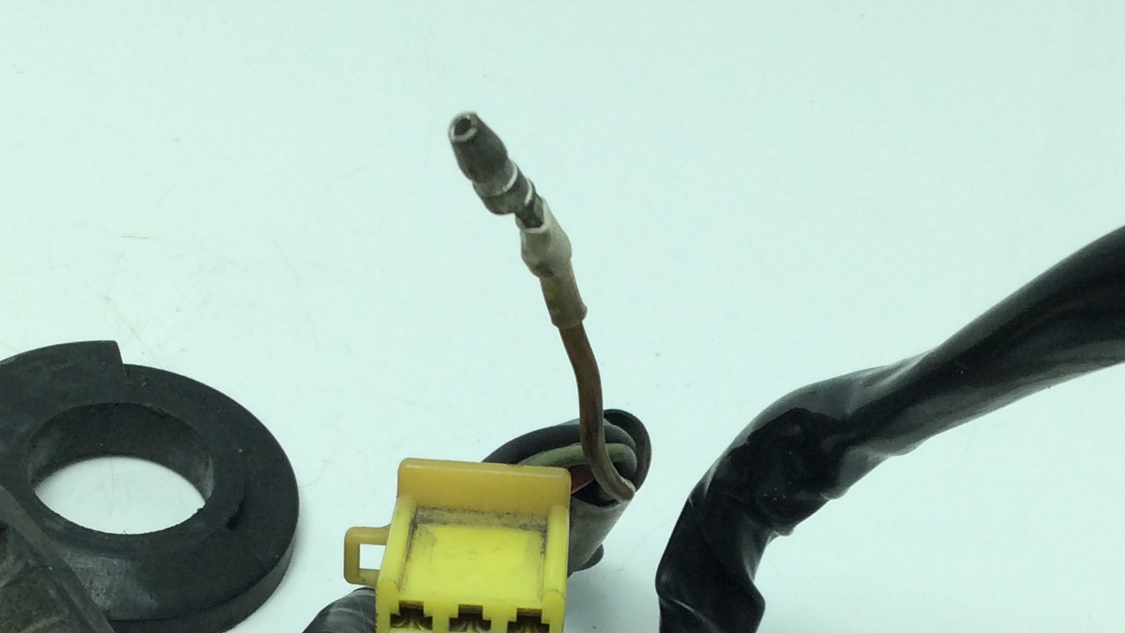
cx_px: 551
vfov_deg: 16.8
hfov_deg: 29.7
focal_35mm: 71
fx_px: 2118
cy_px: 553
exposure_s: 1/414
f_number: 2.4
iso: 32
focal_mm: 3.3
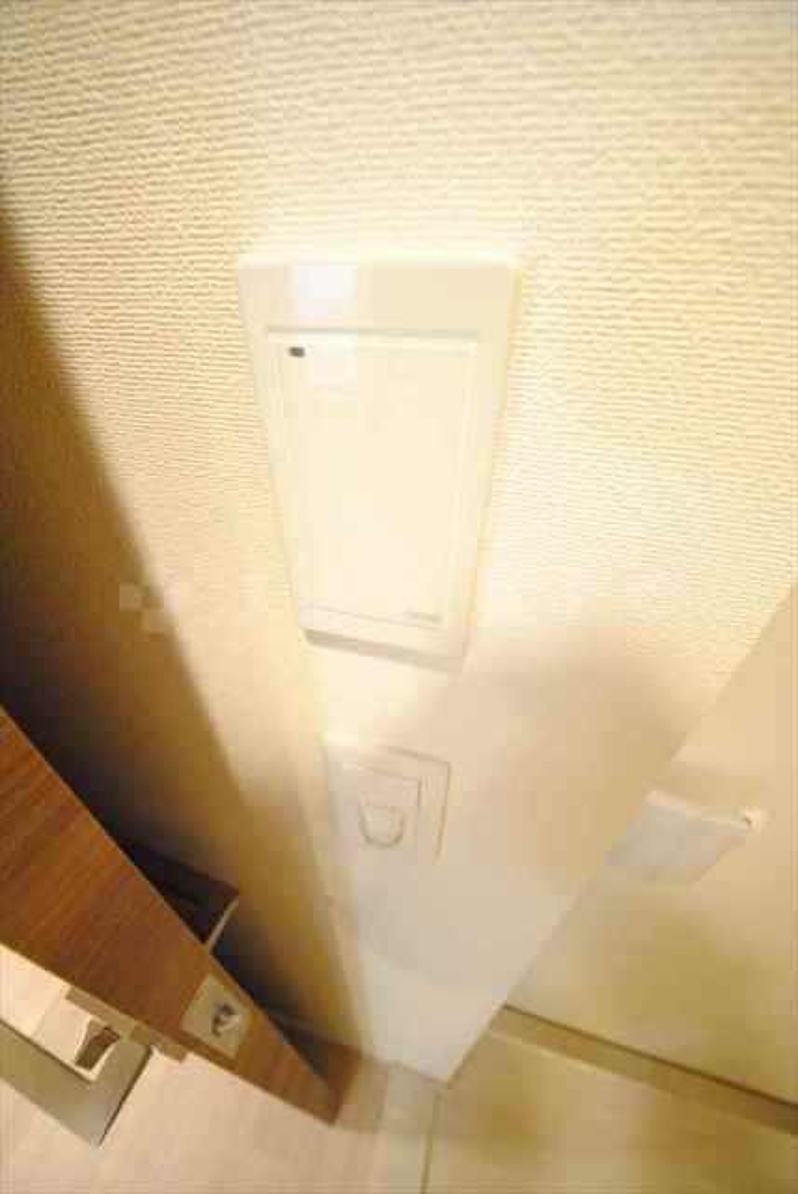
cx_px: 399
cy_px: 597
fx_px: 398
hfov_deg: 90.1
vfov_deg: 112.6
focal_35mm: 12
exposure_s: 1/15
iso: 1600
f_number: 4.5
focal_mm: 8
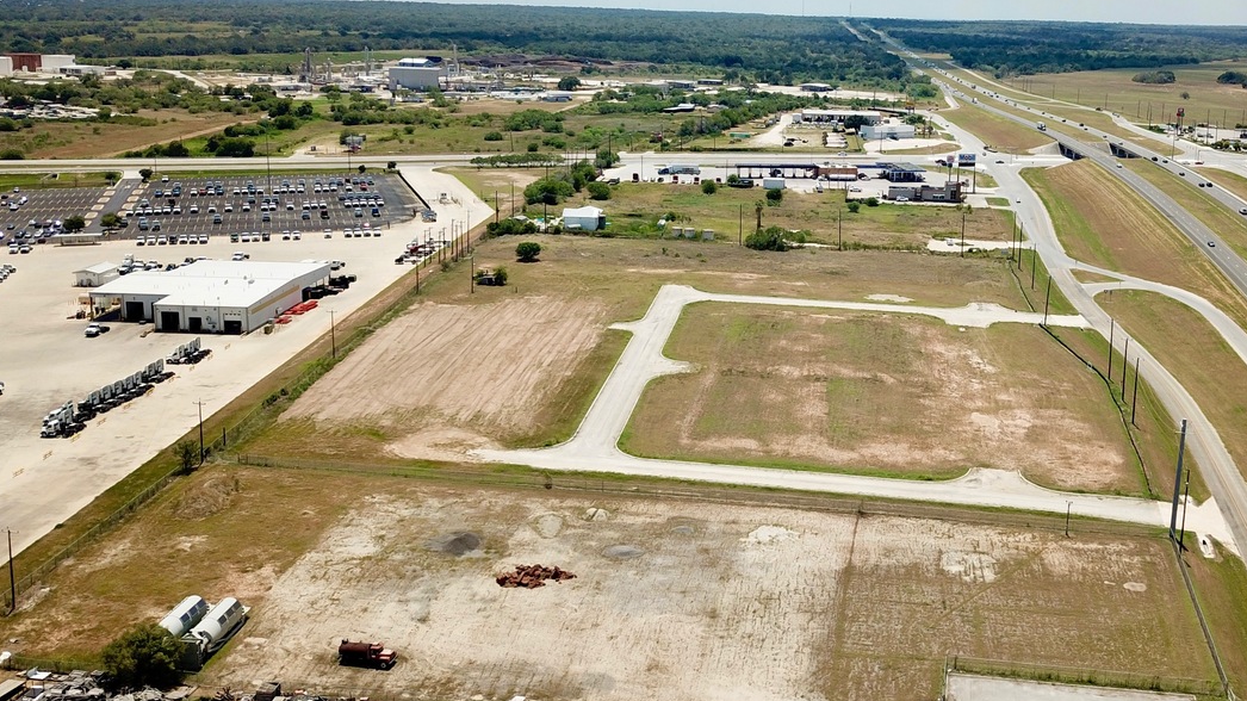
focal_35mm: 39
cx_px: 811
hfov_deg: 50.9
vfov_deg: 30.2
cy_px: 242
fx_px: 1289
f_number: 2.2
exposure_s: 1/1842
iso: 100
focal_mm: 4.73
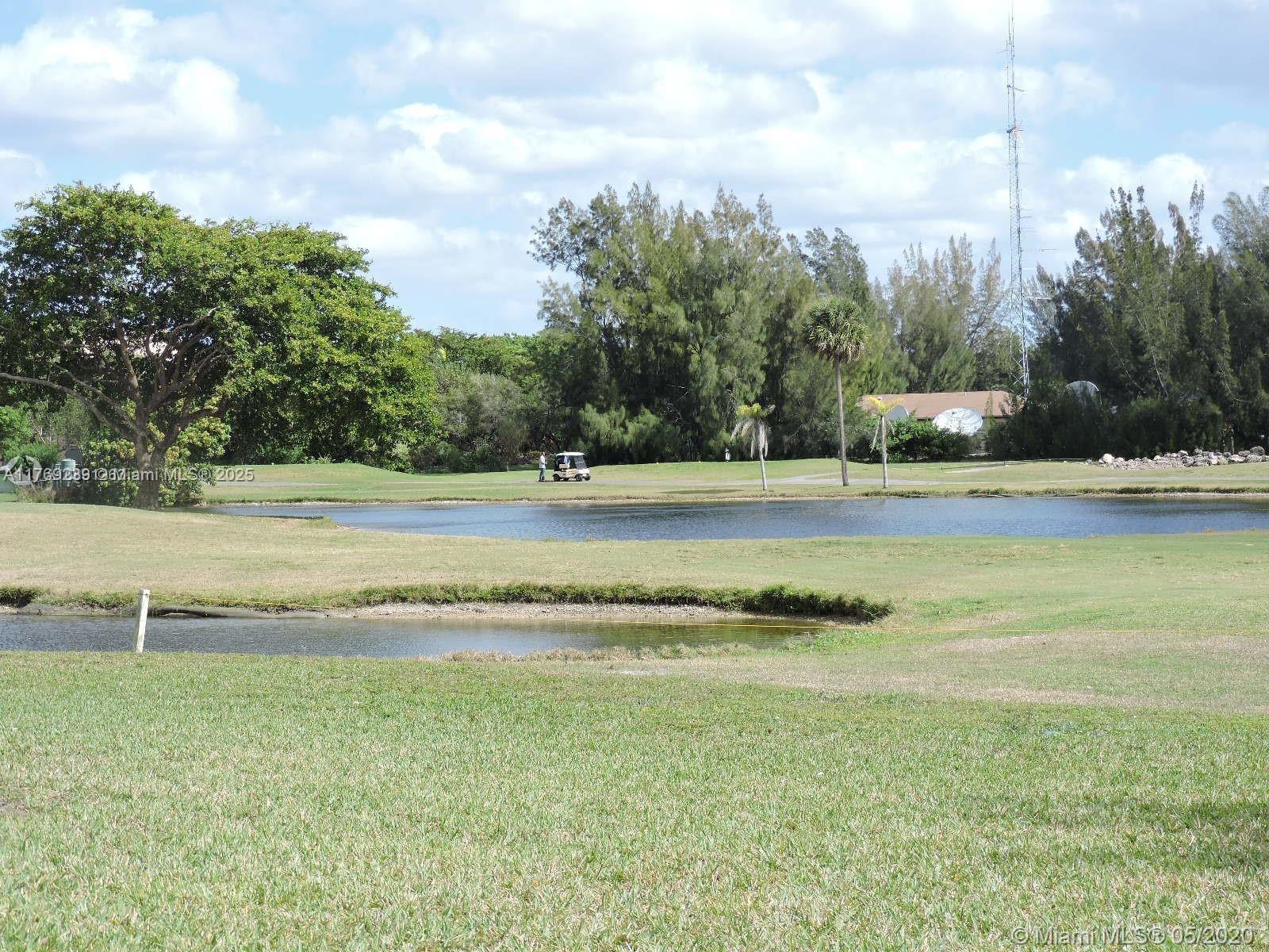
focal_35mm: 70
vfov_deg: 21.0
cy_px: 476
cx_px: 634
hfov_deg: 27.8
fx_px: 2566
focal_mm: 12.5
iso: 100
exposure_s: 1/500
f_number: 3.9
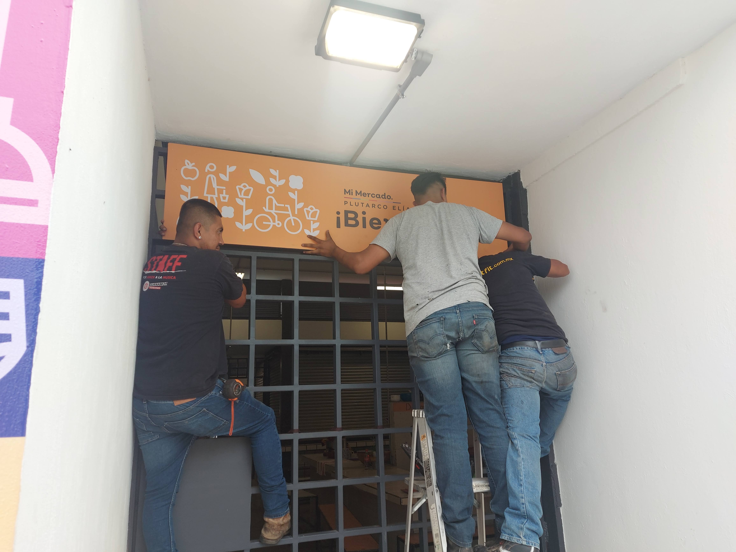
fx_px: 510
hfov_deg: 71.6
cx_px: 368
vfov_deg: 56.8
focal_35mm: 24
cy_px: 276
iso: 32
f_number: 1.8
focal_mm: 5.23
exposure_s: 1/120
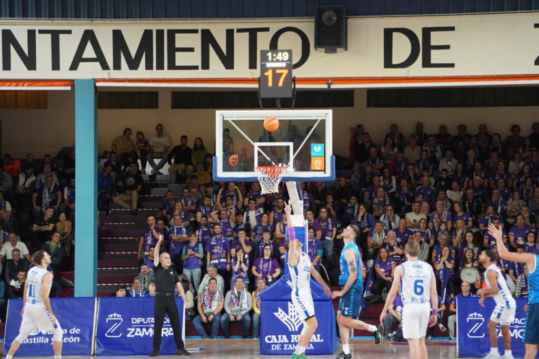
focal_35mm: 135
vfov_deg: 10.1
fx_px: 2020
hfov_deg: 15.2
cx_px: 270
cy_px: 180
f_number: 5
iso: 1250
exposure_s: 1/160
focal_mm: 90
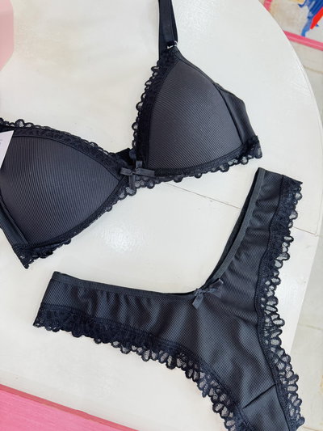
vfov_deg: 71.6
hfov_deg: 56.8
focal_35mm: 24
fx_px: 298
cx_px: 162
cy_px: 216
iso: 125
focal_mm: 6.76
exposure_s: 1/100
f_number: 1.78
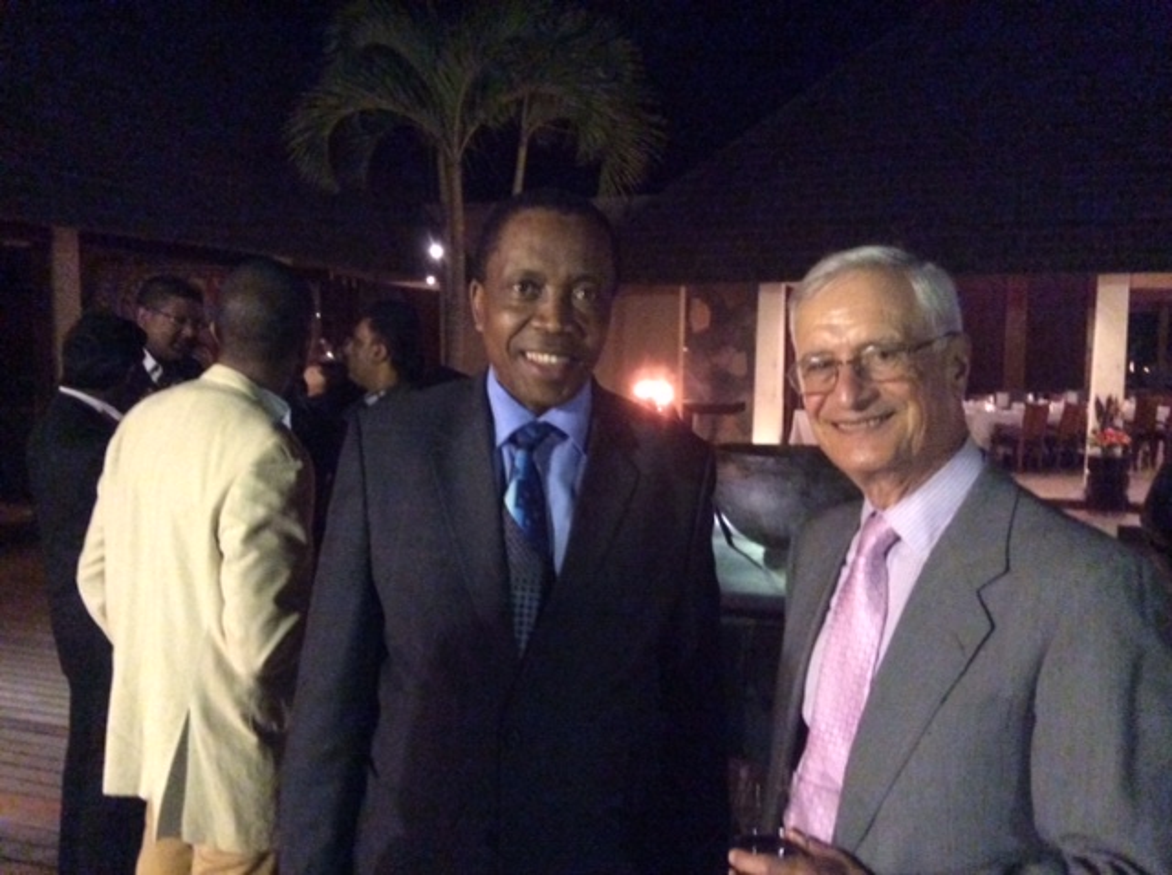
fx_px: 1116
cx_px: 586
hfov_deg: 55.4
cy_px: 438
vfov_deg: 42.8
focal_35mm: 33
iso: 800
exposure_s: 1/15
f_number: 2.4
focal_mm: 3.3
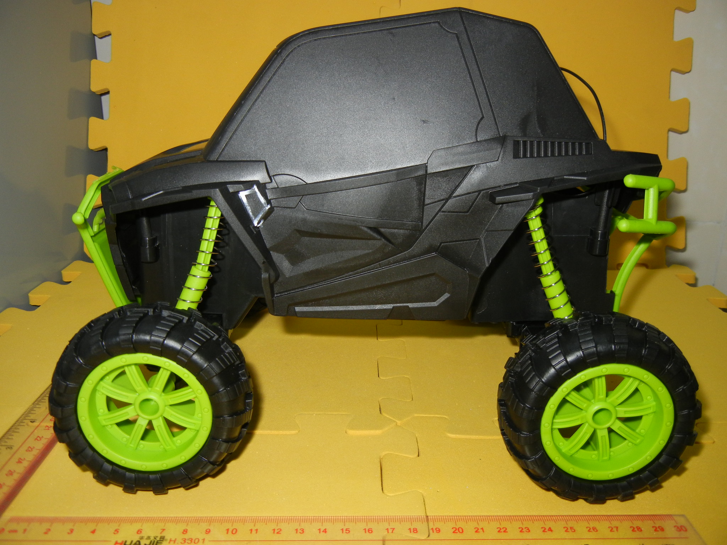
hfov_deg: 60.0
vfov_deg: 46.8
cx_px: 364
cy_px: 272
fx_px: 630
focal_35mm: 30
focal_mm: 5.4
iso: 200
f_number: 3.5
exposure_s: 1/30
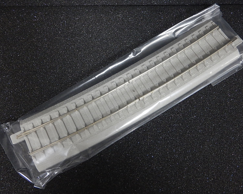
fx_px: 302
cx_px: 127
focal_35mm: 42
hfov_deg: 43.8
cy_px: 97
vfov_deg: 35.7
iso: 400
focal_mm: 7.2
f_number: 4.2
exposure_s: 1/25
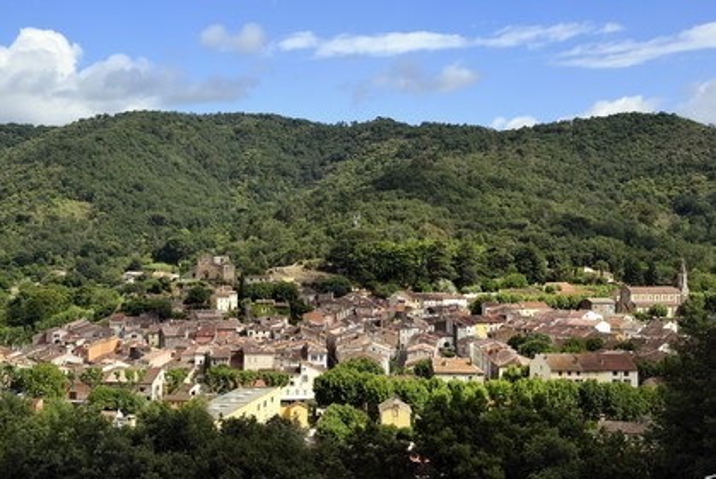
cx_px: 358
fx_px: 955
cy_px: 240
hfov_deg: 41.1
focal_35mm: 48
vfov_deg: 28.1
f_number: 13
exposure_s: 1/320
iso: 200
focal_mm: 48
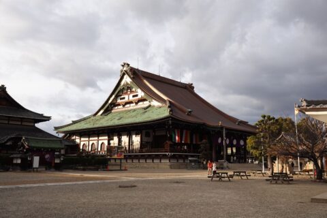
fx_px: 309
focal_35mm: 34
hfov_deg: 55.8
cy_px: 109
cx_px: 164
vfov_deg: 38.9
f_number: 4
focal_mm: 12.54
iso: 160
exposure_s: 1/500
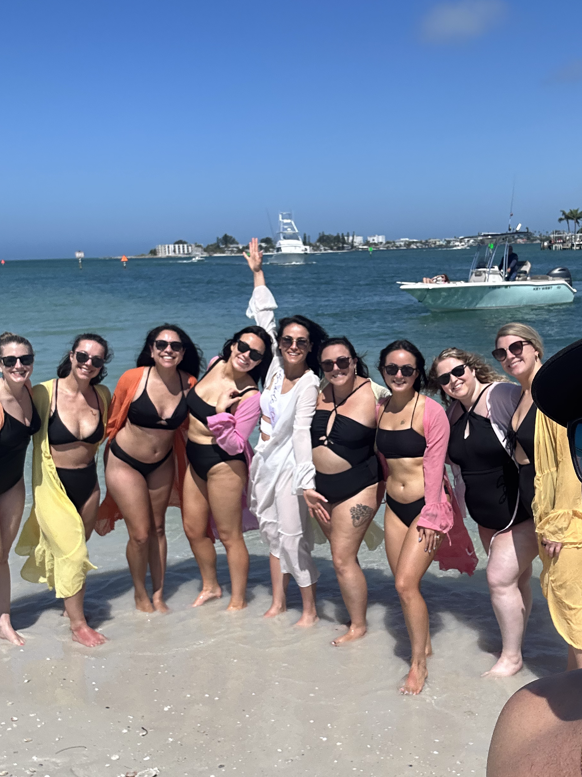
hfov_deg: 37.6
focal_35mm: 38
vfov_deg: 49.0
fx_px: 852
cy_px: 402
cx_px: 351
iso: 32
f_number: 1.9
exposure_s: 1/2445
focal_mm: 2.69
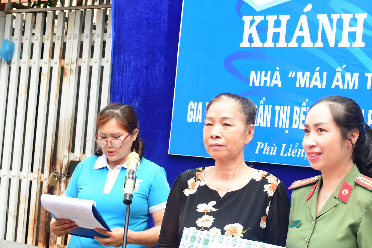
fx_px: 734
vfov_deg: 19.2
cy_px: 147
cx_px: 295
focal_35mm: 71
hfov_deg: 27.9
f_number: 3.8
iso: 400
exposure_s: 1/200
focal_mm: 24
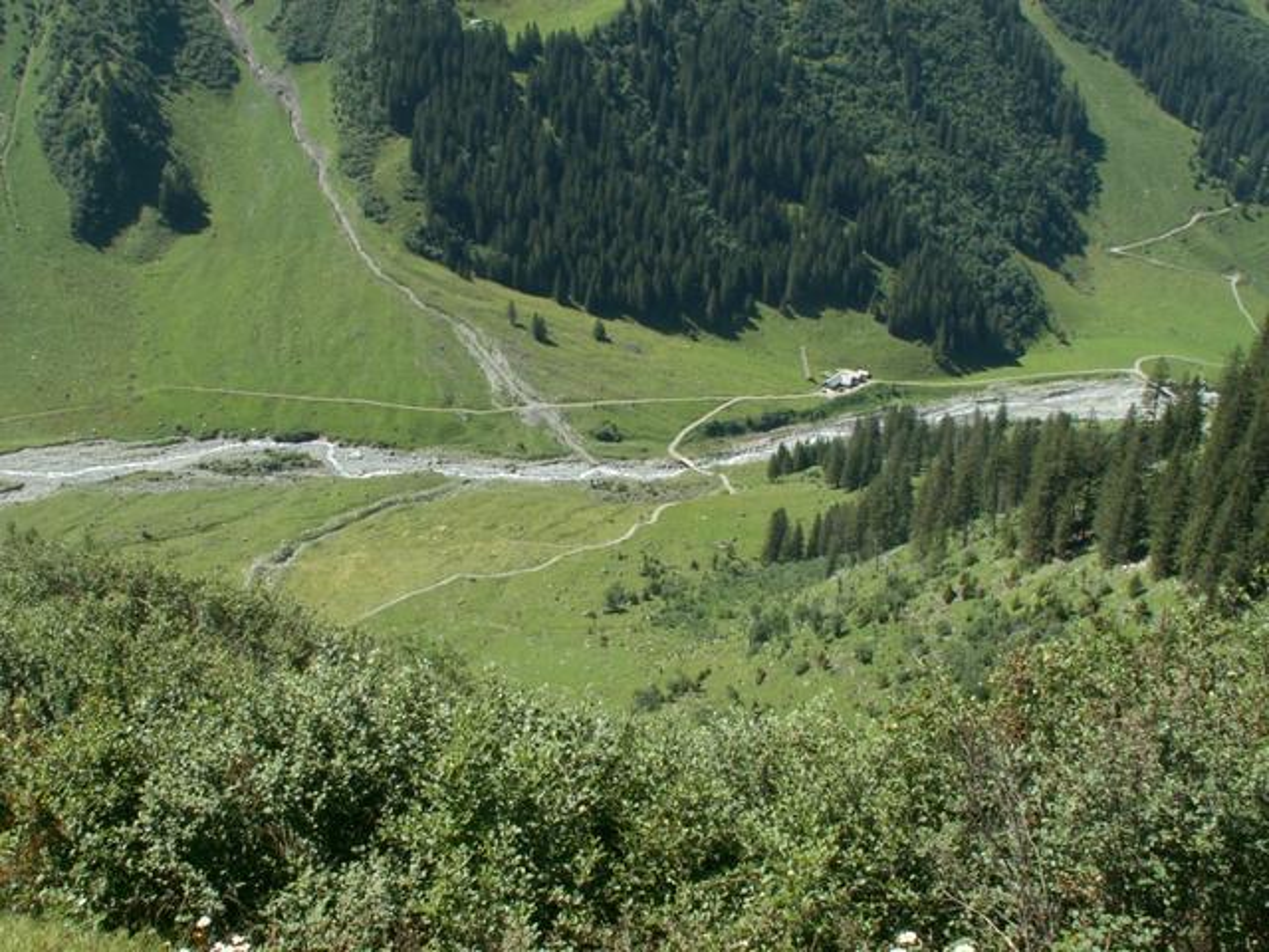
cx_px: 634
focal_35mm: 35
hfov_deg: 52.6
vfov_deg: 40.7
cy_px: 476
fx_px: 1283
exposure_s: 1/125
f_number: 5.6
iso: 50
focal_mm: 5.86
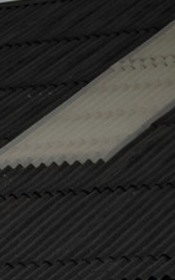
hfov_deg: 3.2
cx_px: -413
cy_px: 688
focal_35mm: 398
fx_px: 3031
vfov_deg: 5.1
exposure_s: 1/80
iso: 1000
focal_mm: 44
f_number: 7.1
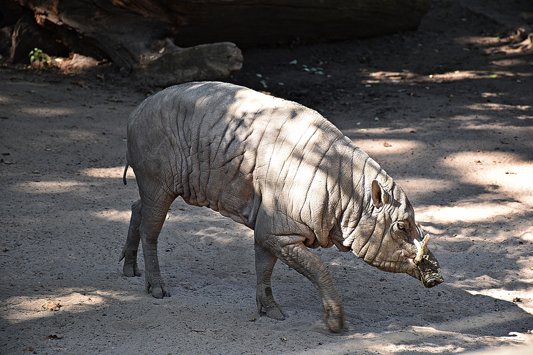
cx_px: 266
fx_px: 2221
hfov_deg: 13.7
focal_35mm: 150
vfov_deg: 9.2
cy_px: 178
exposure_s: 1/160
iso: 400
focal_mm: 100
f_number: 6.3
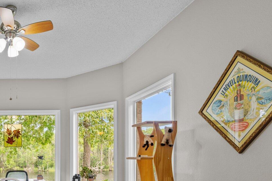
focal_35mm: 30
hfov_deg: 51.9
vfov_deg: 40.7
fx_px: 227
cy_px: 158
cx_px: 12
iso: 100
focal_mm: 14
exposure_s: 1/1.25
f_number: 9
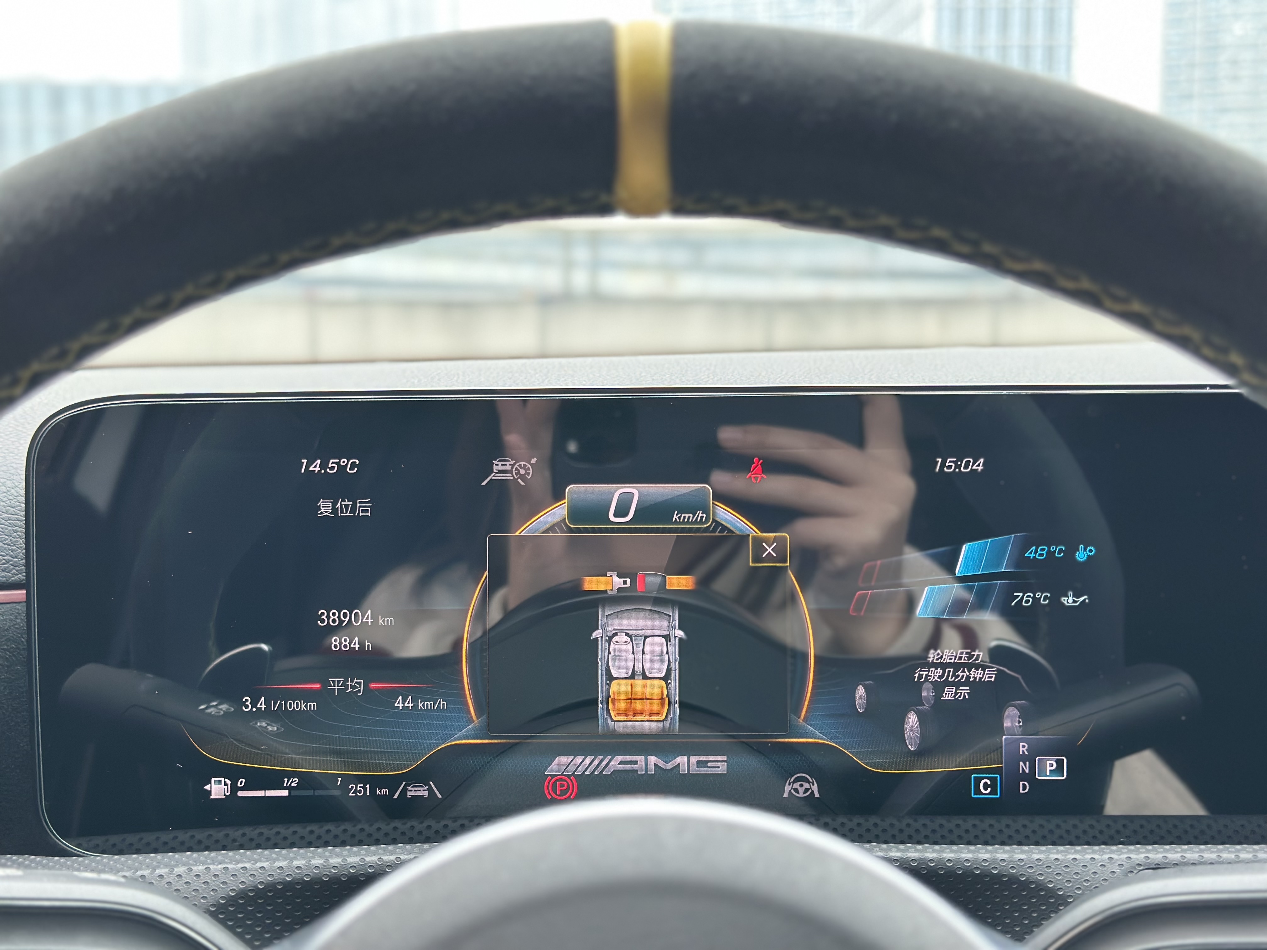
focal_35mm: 48
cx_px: 634
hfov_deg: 39.7
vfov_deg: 30.3
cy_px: 475
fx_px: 1757
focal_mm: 6.86
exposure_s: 1/107
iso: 200
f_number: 1.78
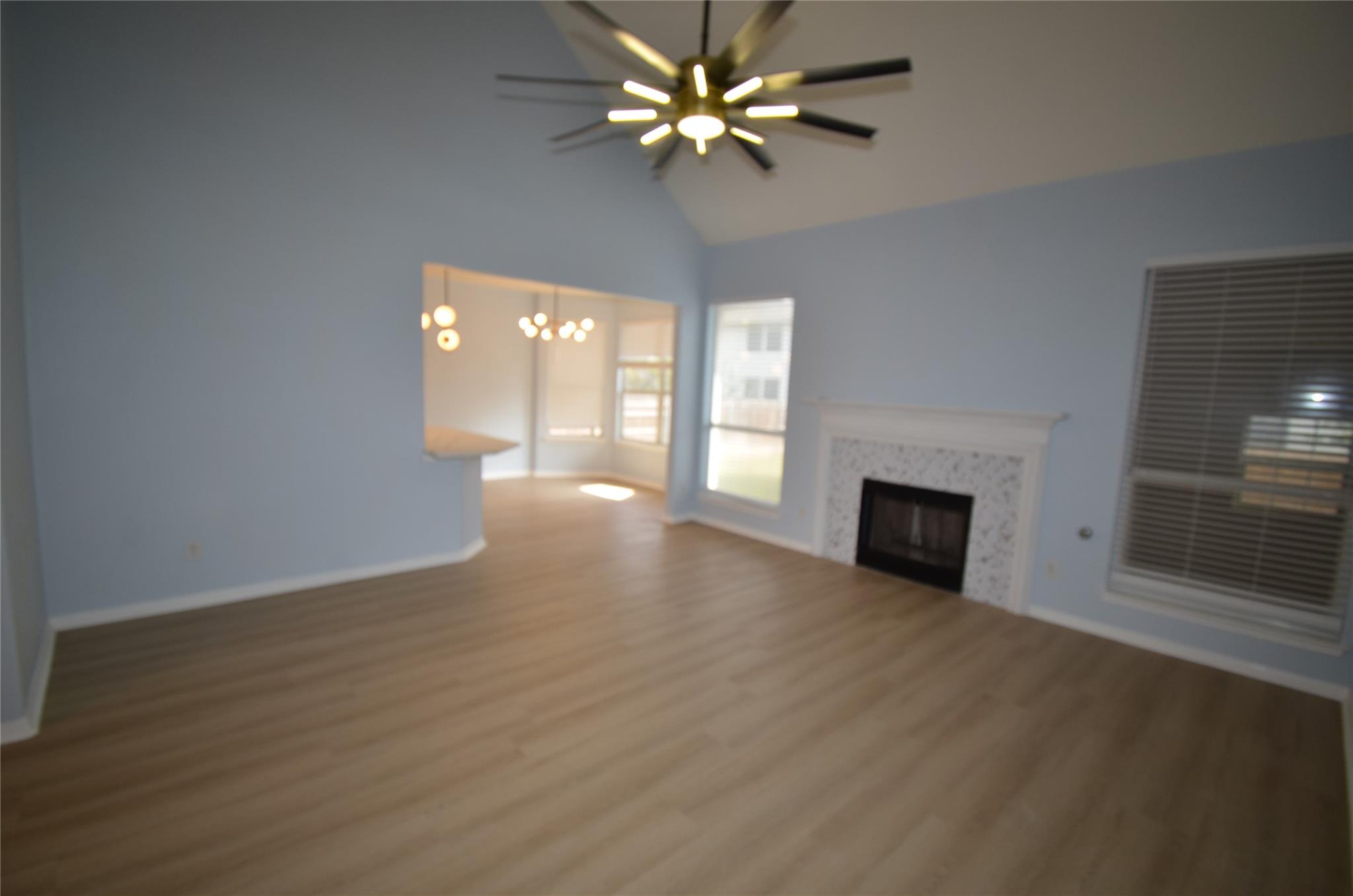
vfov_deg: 77.1
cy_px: 448
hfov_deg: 100.5
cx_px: 676
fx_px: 563
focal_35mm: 15
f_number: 4.5
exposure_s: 1/60
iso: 200
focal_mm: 10
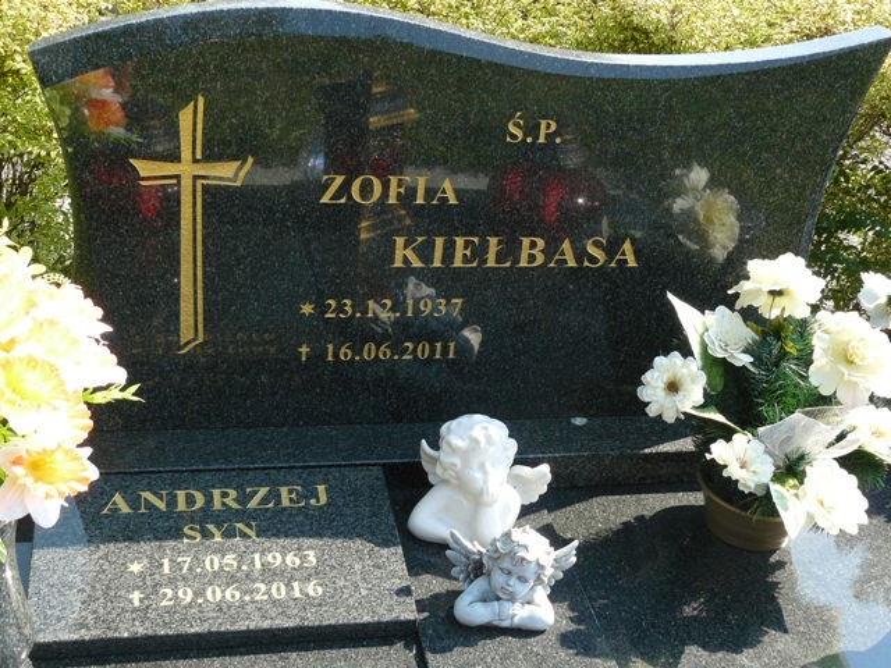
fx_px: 1313
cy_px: 334
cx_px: 446
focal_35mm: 51
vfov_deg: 28.6
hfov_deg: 37.5
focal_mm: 8.4
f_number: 4
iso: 100
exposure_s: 1/200
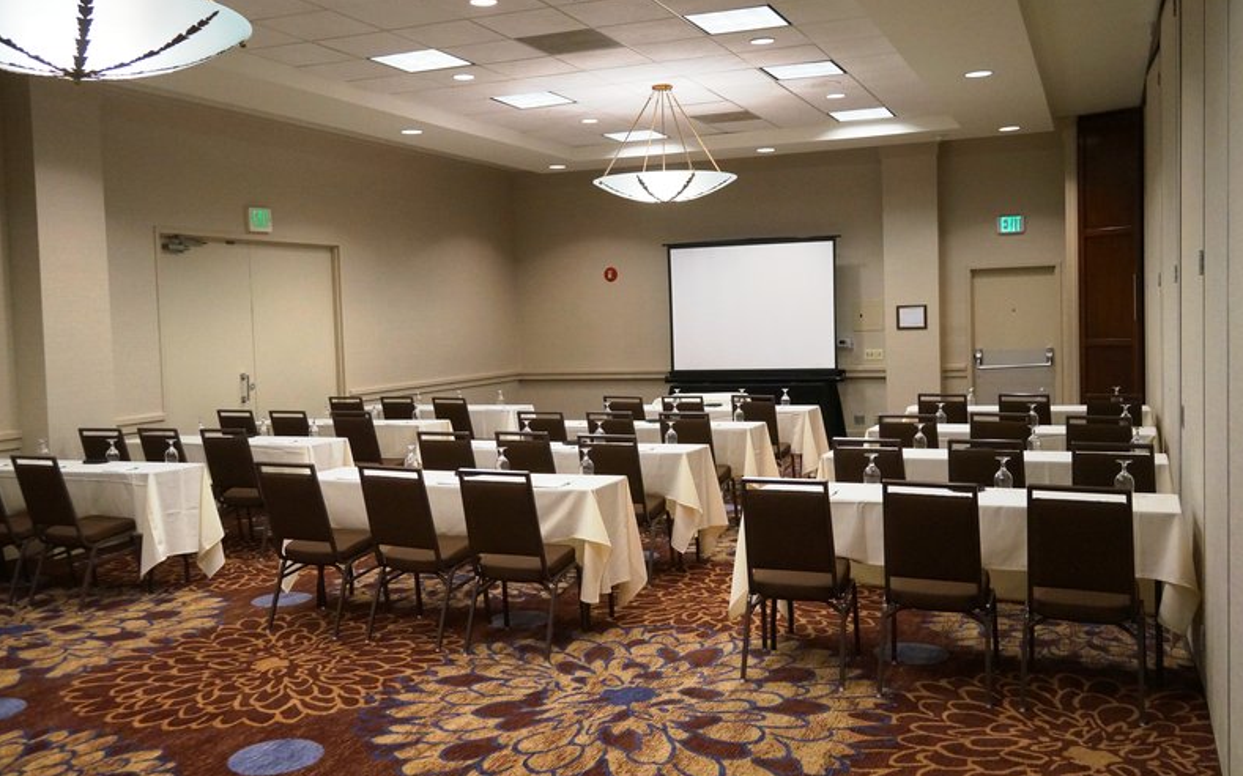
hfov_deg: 58.9
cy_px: 363
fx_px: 1101
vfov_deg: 38.8
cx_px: 627
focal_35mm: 33
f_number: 4
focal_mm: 21
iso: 2000
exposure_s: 1/160
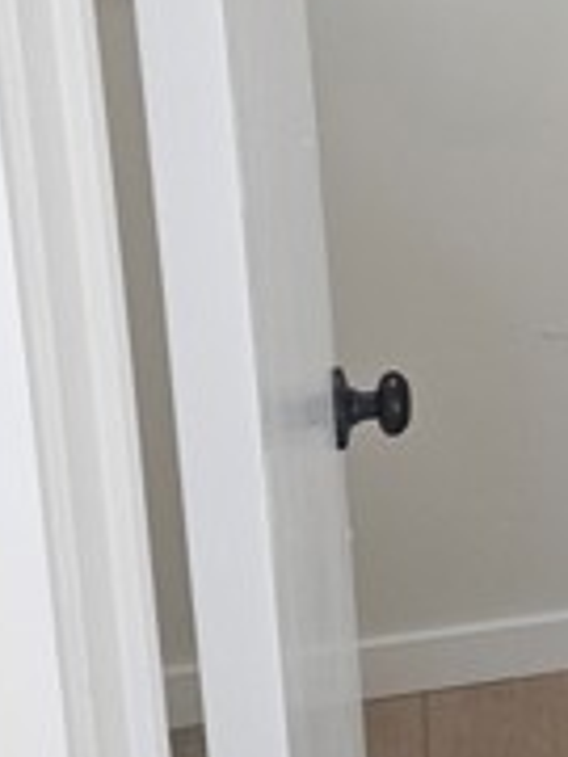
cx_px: 812
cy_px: 84
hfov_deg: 16.6
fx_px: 1794
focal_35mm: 82
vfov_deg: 23.3
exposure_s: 1/120
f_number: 1.8
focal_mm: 5.4
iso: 200
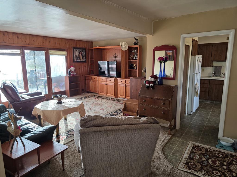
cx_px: 118
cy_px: 88
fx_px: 157
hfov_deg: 73.9
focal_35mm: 23
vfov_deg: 58.9
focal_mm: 6.3
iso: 125
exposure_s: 1/120
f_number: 1.7
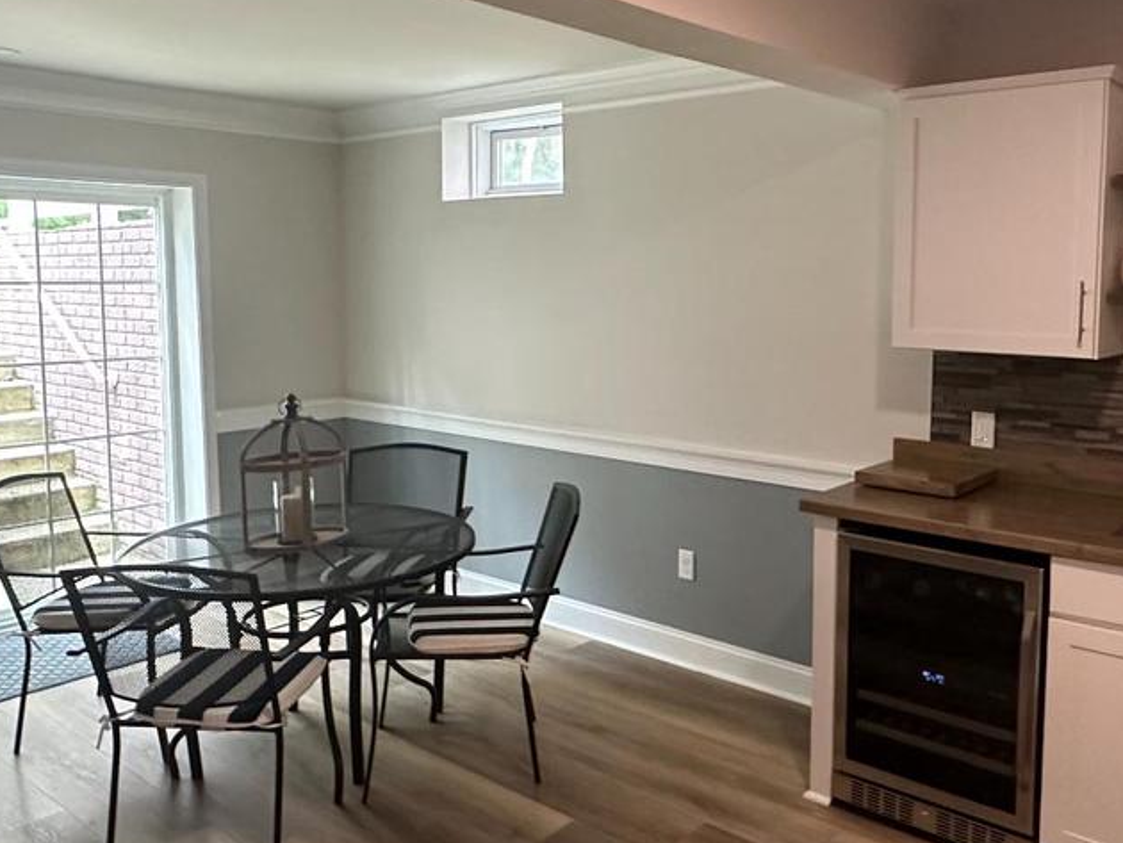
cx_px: 660
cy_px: 367
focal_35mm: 32
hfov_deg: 56.5
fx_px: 1039
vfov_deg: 44.1
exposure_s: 1/60
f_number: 2.2
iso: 400
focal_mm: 2.22
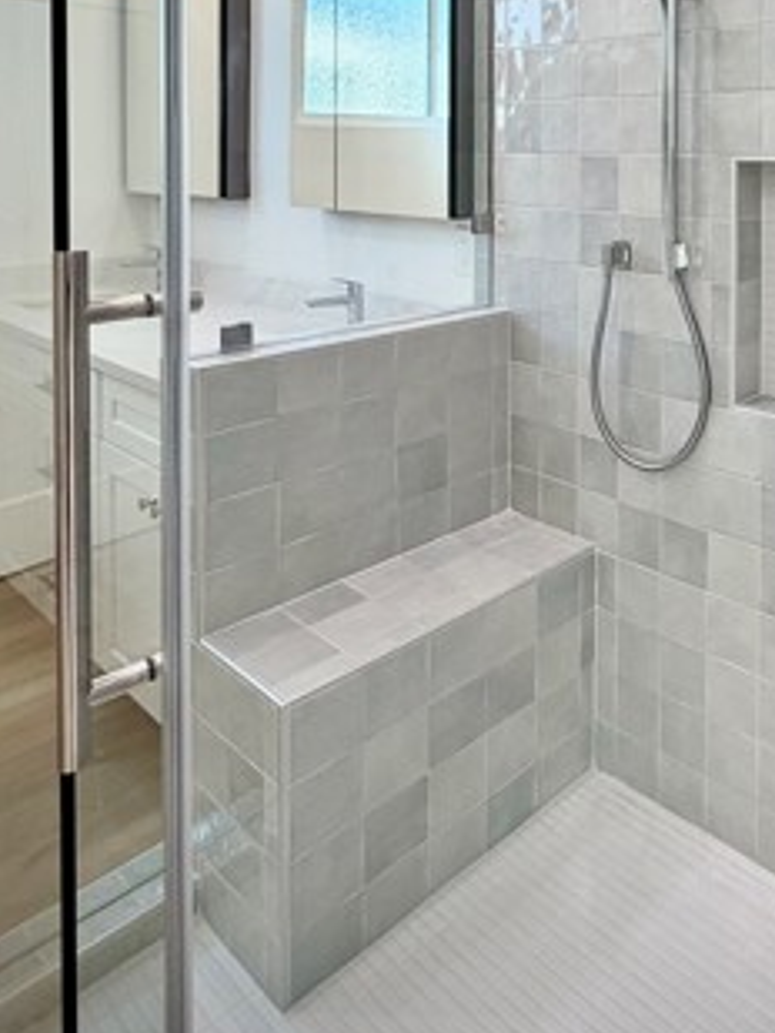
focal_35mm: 29
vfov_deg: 56.0
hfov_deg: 42.7
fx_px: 865
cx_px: 745
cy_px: 170
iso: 100
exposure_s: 1/120
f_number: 2.2
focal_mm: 2.22
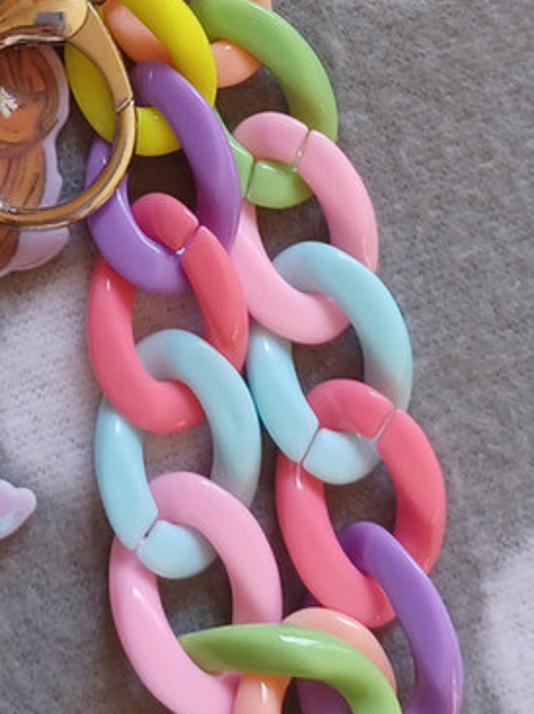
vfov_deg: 25.7
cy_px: -72
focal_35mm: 70
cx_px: 86
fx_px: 1441
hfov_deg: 20.7
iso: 100
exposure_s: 1/50
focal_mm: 4.6
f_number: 1.8
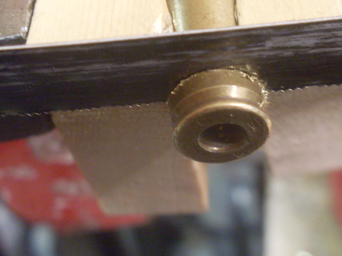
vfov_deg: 28.5
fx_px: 504
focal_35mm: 51
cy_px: 105
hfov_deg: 37.3
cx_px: 214
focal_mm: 6.3
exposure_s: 1/4
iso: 200
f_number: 2.8
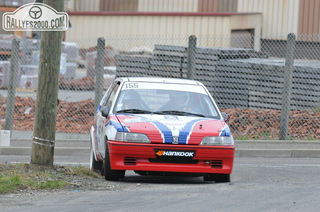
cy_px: 106
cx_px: 160
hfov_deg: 6.6
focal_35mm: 315
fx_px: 2795
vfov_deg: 4.3
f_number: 6.3
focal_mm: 210
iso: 800
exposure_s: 1/800
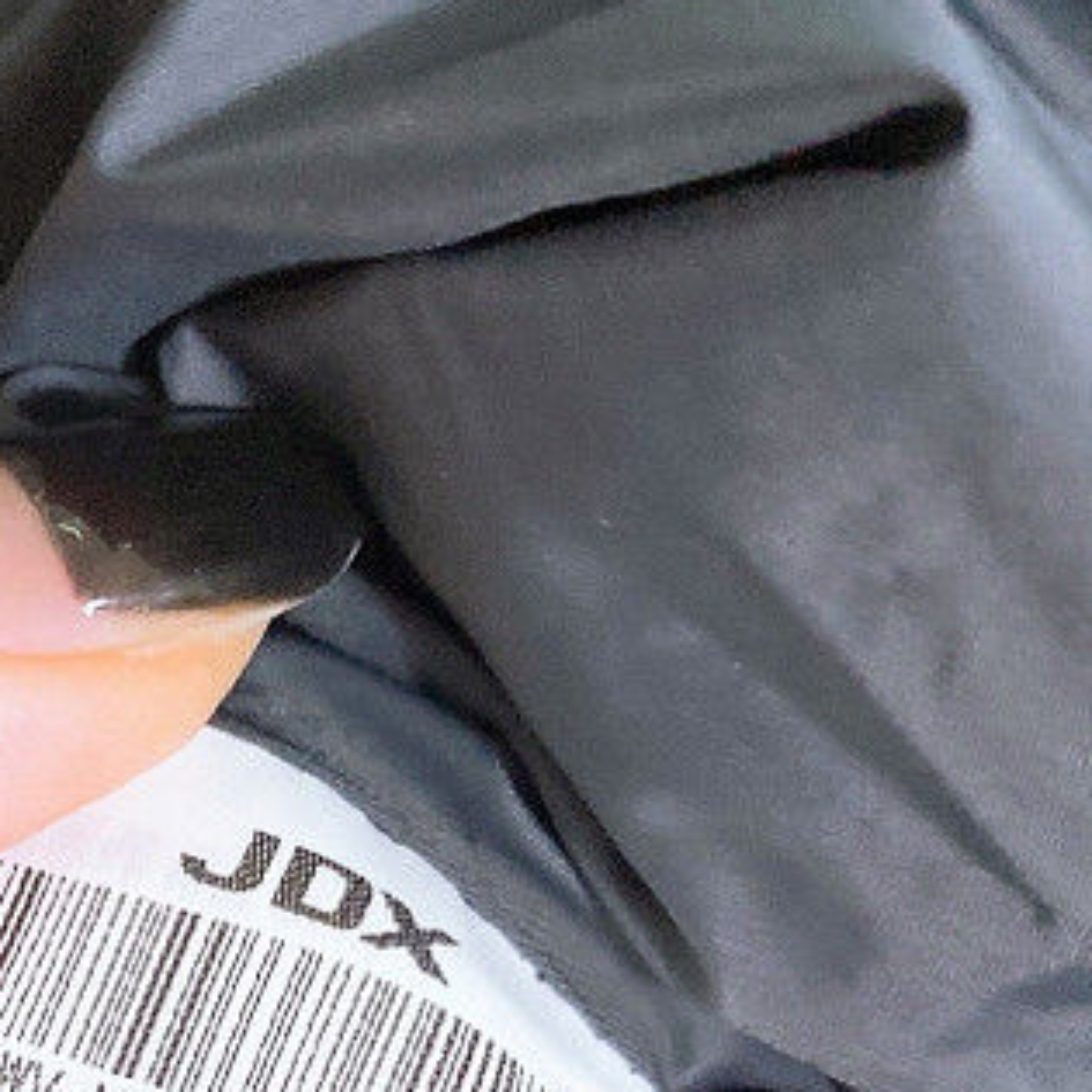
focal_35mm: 73
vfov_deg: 21.5
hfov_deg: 22.3
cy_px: 1392
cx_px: -128
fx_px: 2605
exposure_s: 1/60
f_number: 1.8
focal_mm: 4.25
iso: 320
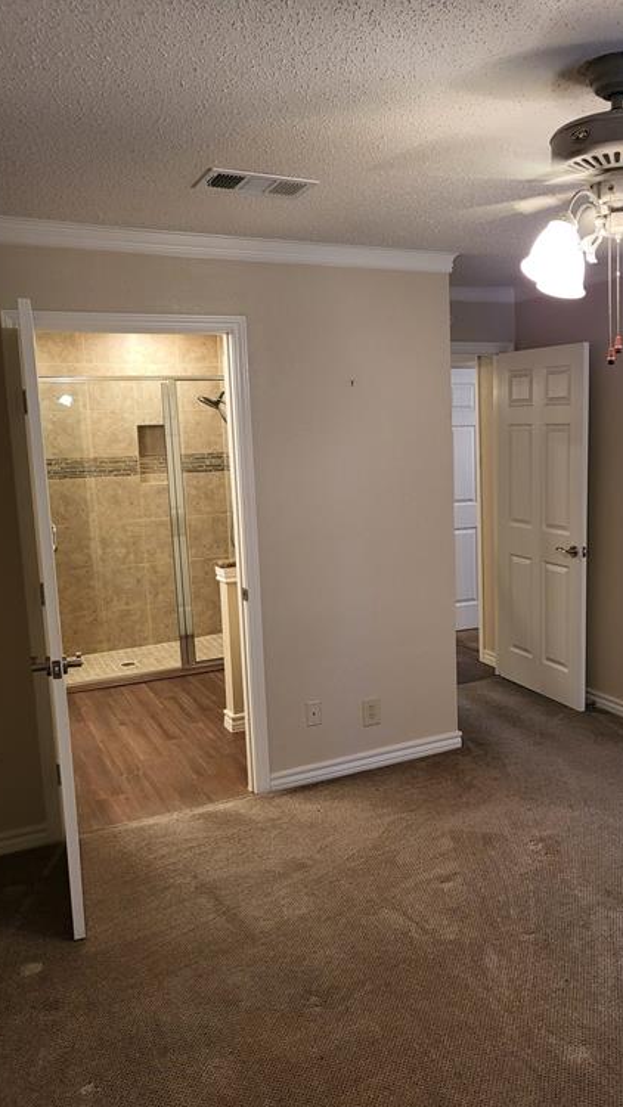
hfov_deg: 39.8
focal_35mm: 29
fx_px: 851
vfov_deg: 66.1
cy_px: 564
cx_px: 405
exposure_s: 1/40
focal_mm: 4.25
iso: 200
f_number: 1.8
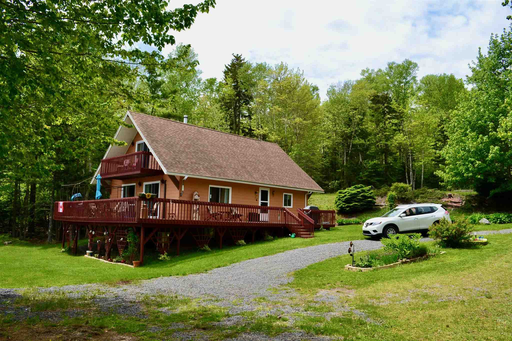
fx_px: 384
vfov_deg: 47.9
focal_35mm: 27
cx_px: 256
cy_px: 170
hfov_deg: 67.4
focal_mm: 18
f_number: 11
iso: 400
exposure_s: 1/400
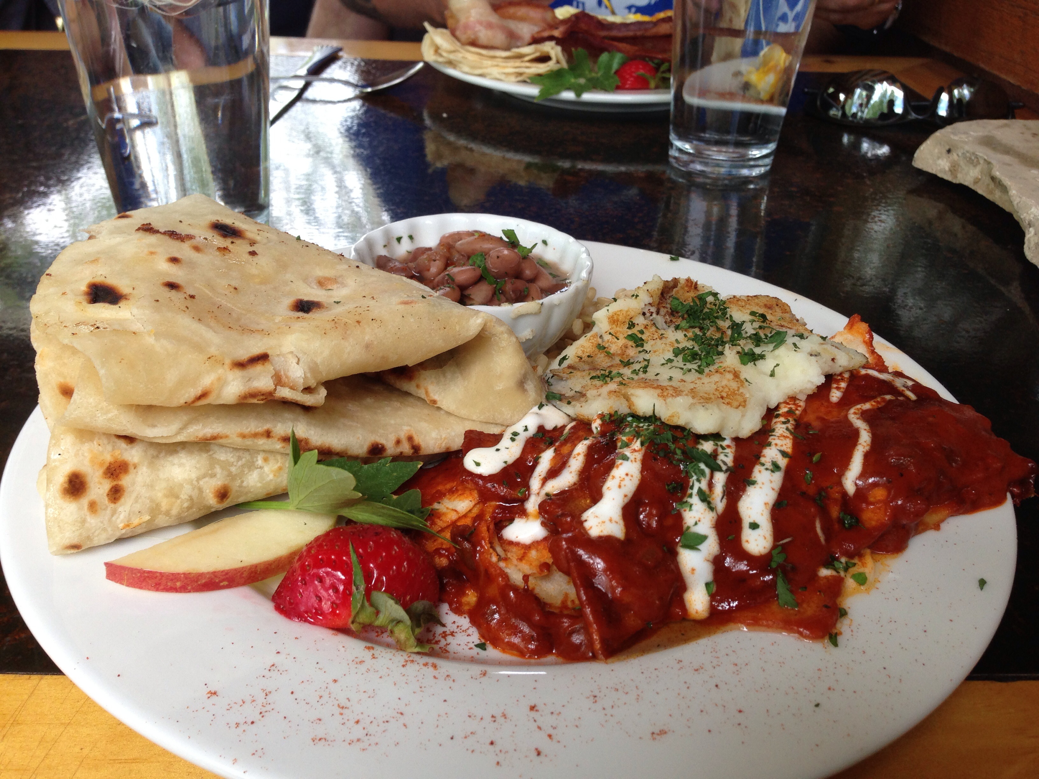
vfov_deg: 42.9
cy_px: 390
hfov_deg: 55.4
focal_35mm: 33
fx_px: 990
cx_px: 520
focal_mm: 4.13
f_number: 2.4
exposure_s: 1/120
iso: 64
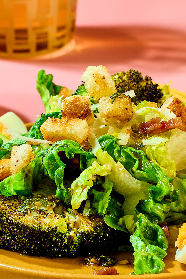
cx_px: 125
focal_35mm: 269
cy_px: 51
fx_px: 2085
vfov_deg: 7.6
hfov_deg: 5.1
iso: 100
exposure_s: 1/100
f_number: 8.5
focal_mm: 85
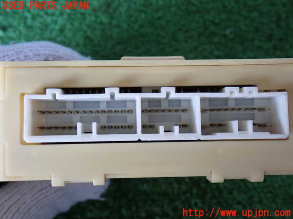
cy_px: 110
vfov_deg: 29.1
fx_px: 423
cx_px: 146
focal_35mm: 50
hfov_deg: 38.2
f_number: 3.2
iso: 200
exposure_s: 1/50
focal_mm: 9.01
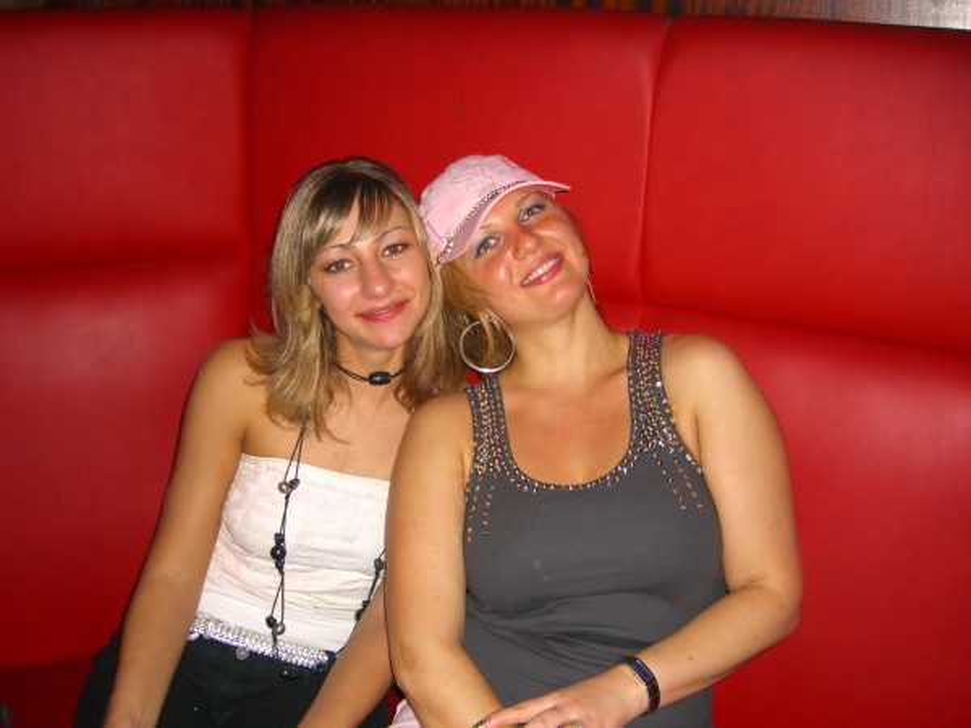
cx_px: 486
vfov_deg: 37.7
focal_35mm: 38
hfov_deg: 49.0
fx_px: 1066
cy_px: 364
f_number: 2.8
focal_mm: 7.9
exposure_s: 1/60
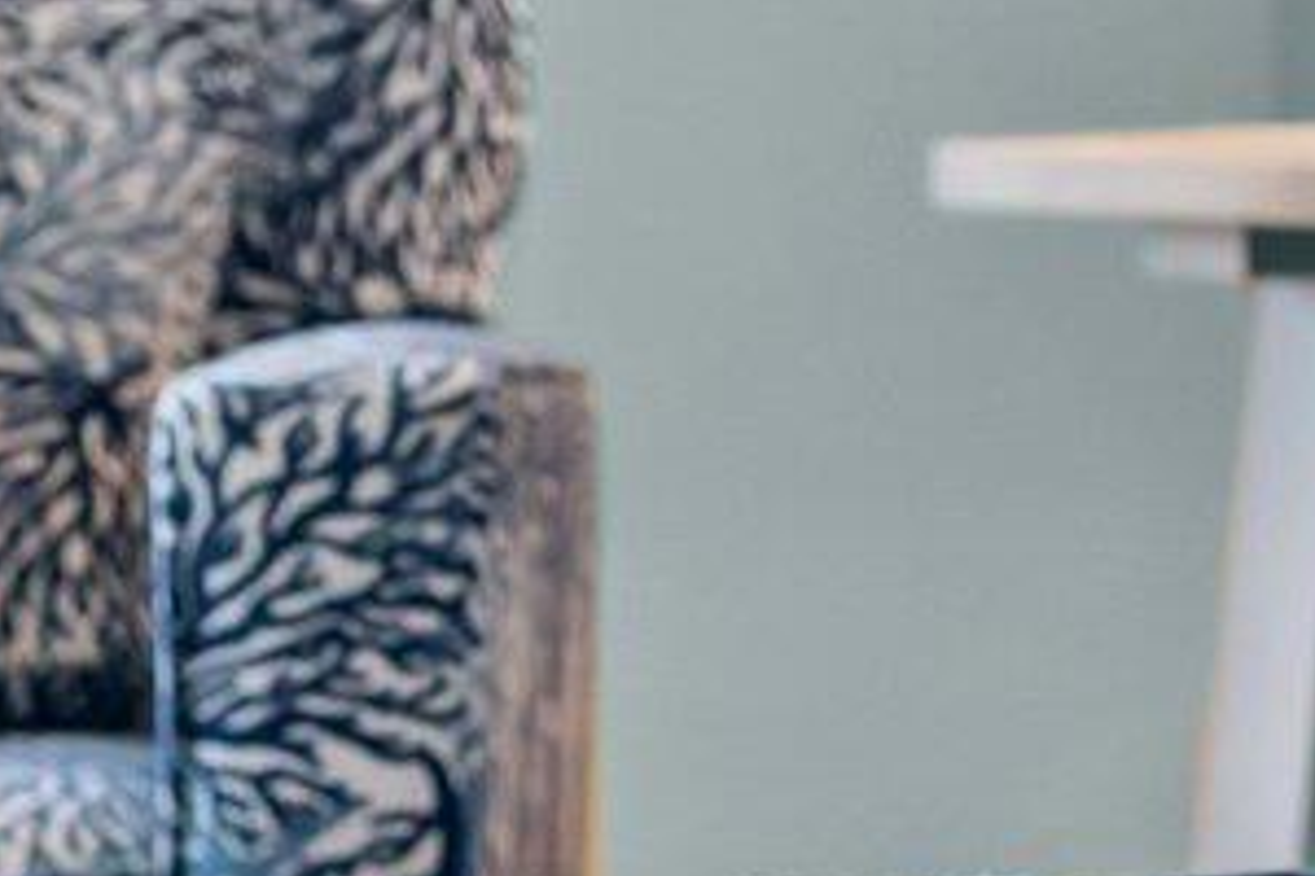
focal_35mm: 307
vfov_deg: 4.5
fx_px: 11213
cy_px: -243
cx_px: 1495
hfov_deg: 6.7
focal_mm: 30
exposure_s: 1/40
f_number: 2.8
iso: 800
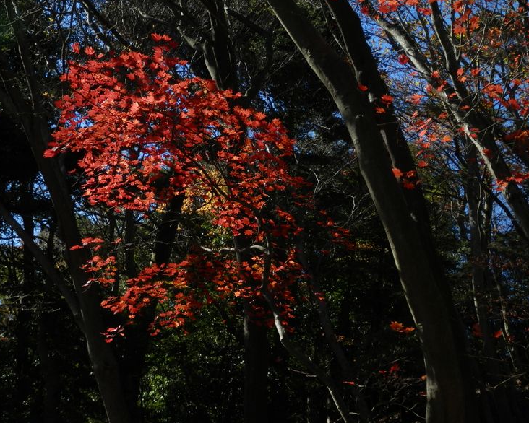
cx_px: 244
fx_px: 752
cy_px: 213
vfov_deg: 31.5
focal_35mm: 48
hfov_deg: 38.7
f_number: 3.8
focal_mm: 8
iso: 80
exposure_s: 1/500
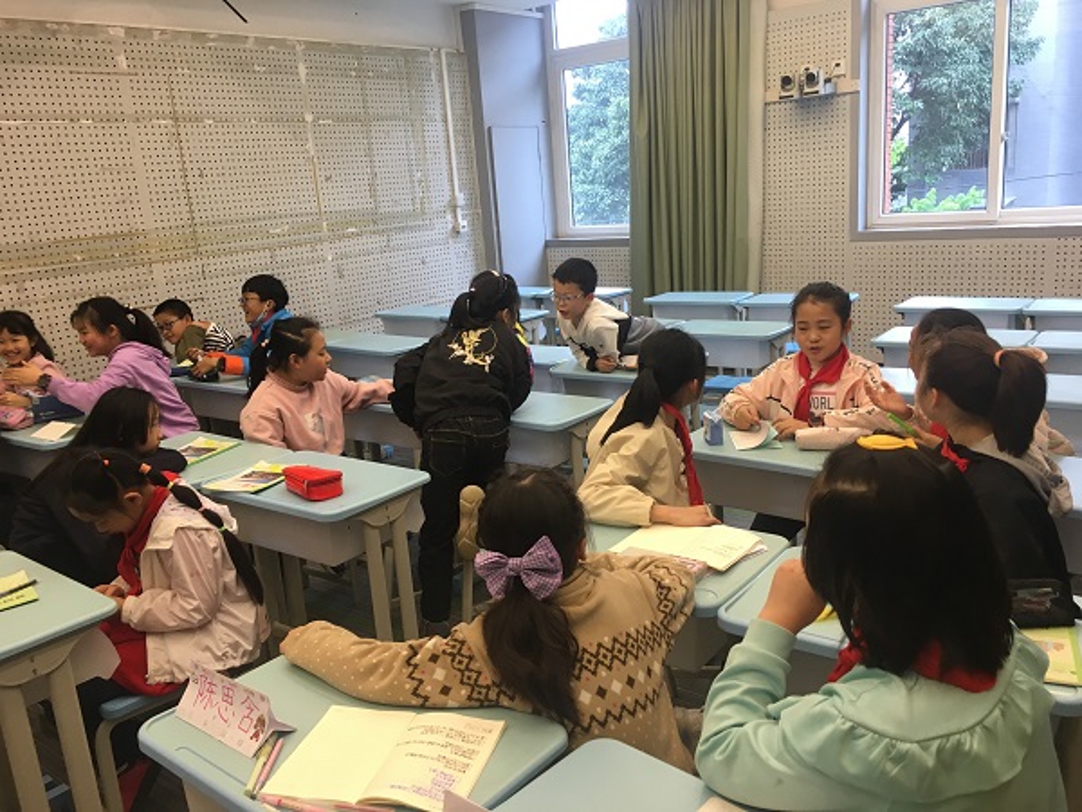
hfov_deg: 61.7
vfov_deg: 48.2
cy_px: 406
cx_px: 541
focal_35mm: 29
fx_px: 906
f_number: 2.2
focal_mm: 4.15
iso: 40
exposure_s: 1/33
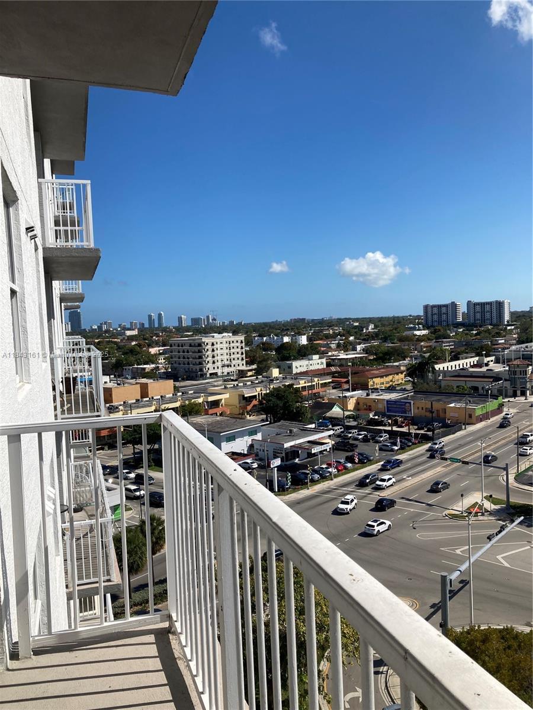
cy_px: 355
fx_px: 575
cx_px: 266
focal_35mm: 28
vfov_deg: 63.4
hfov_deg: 49.7
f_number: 1.8
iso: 20
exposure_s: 1/3690
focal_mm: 3.99
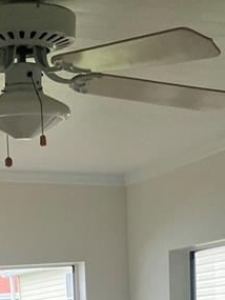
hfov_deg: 12.4
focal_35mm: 118
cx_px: -8
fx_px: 1022
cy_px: 585
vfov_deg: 14.2
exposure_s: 1/121
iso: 80
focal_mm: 3.99
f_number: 1.8
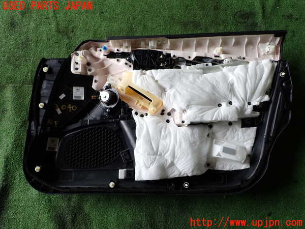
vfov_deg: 54.9
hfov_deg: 69.4
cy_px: 114
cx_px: 152
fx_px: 220
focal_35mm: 25
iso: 100
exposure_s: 1/100
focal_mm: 4.5
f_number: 2.8
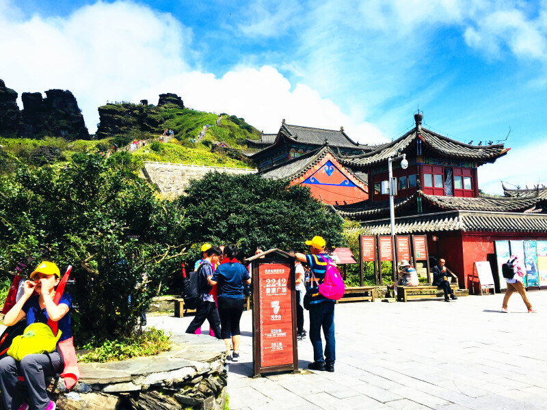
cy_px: 205
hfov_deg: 61.7
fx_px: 458
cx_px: 274
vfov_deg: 48.2
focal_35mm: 29
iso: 32
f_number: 2.2
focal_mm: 4.15
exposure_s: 1/2083
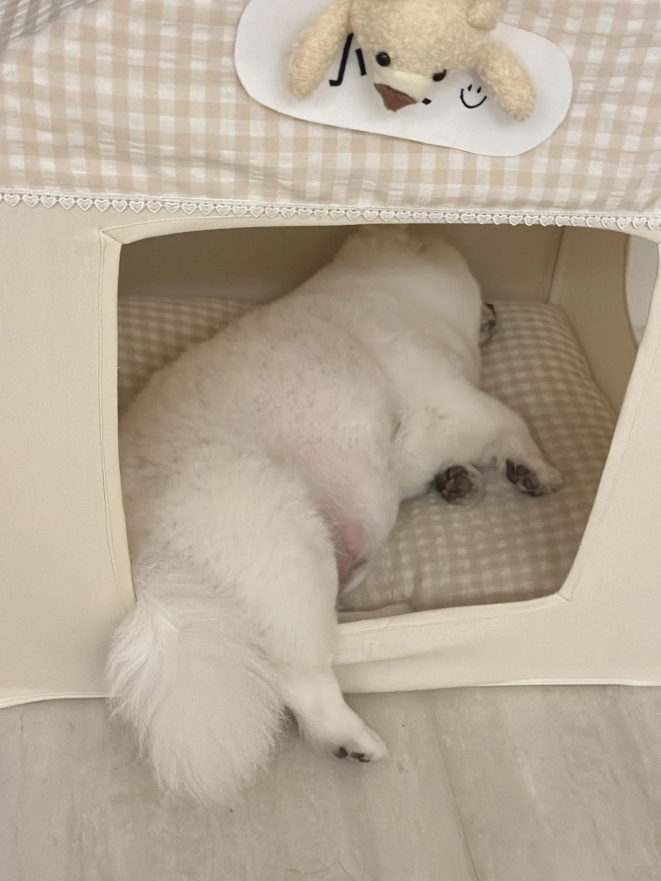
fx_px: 1222
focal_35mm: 48
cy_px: 440
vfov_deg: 39.7
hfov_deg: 30.3
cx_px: 330
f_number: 1.78
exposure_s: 1/30
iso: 1000
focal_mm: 6.86
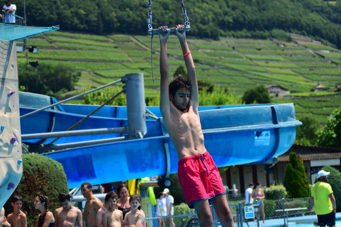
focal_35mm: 105
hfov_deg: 19.5
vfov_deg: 13.0
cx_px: 170
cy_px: 114
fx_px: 995
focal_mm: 70
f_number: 4
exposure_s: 1/1600
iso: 200
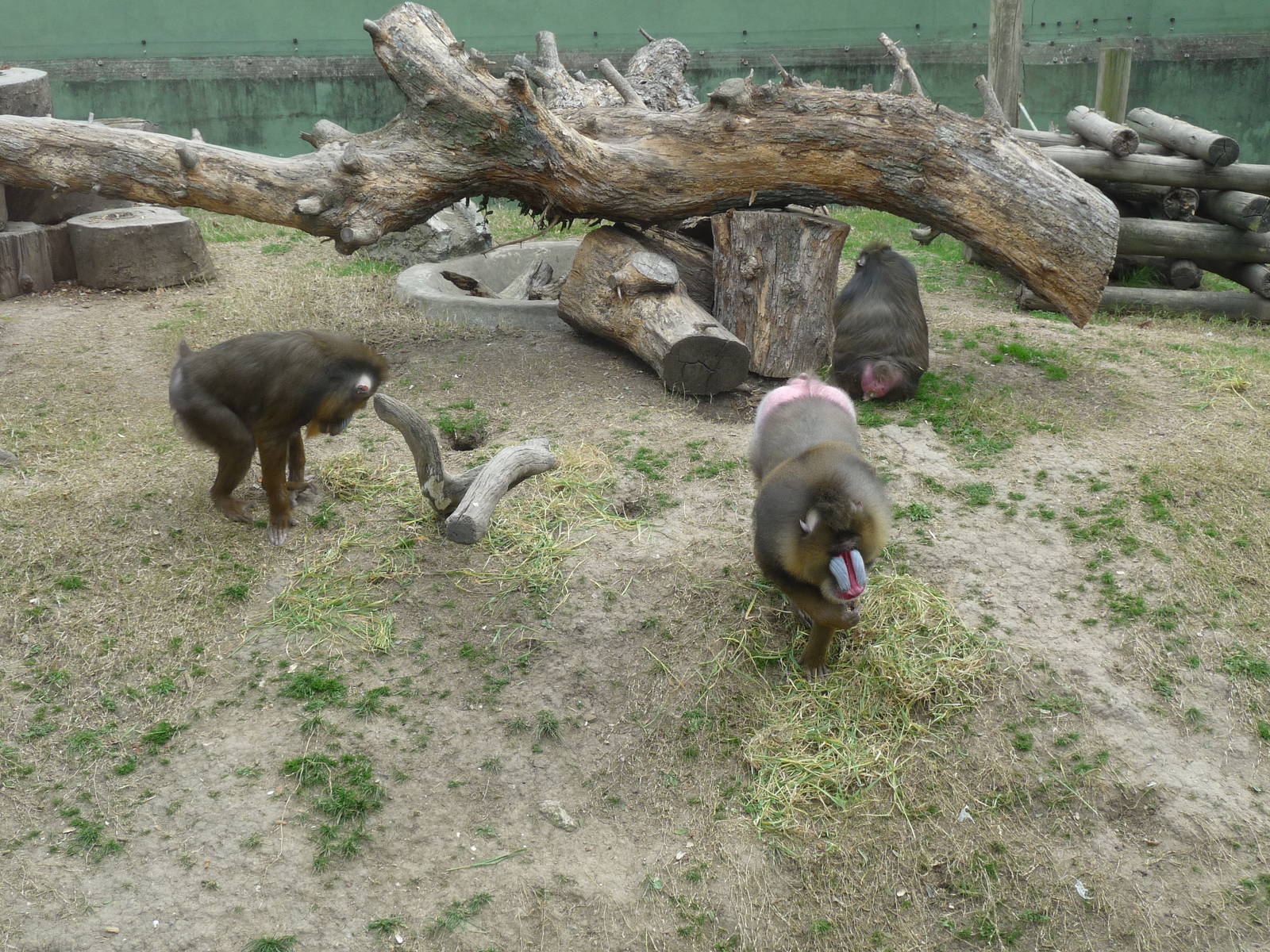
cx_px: 635
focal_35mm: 40
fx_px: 1468
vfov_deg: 36.0
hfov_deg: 46.8
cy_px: 476
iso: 100
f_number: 3.9
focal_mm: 6.7
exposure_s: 1/100
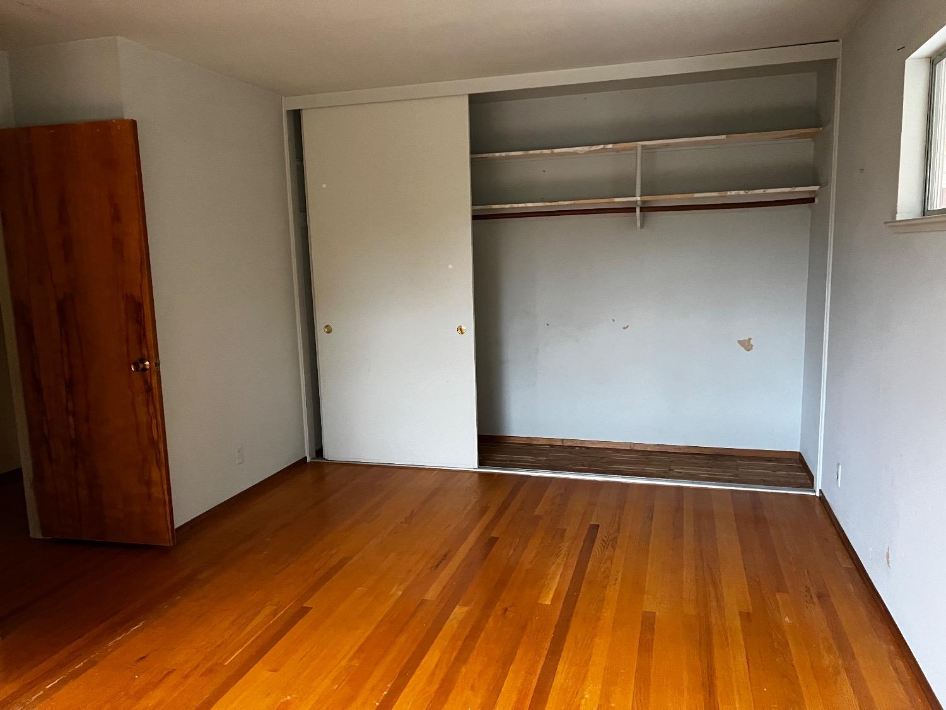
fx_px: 711
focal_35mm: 26
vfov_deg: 53.1
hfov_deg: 67.3
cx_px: 473
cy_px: 355
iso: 500
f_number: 1.5
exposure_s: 1/60
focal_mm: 5.7
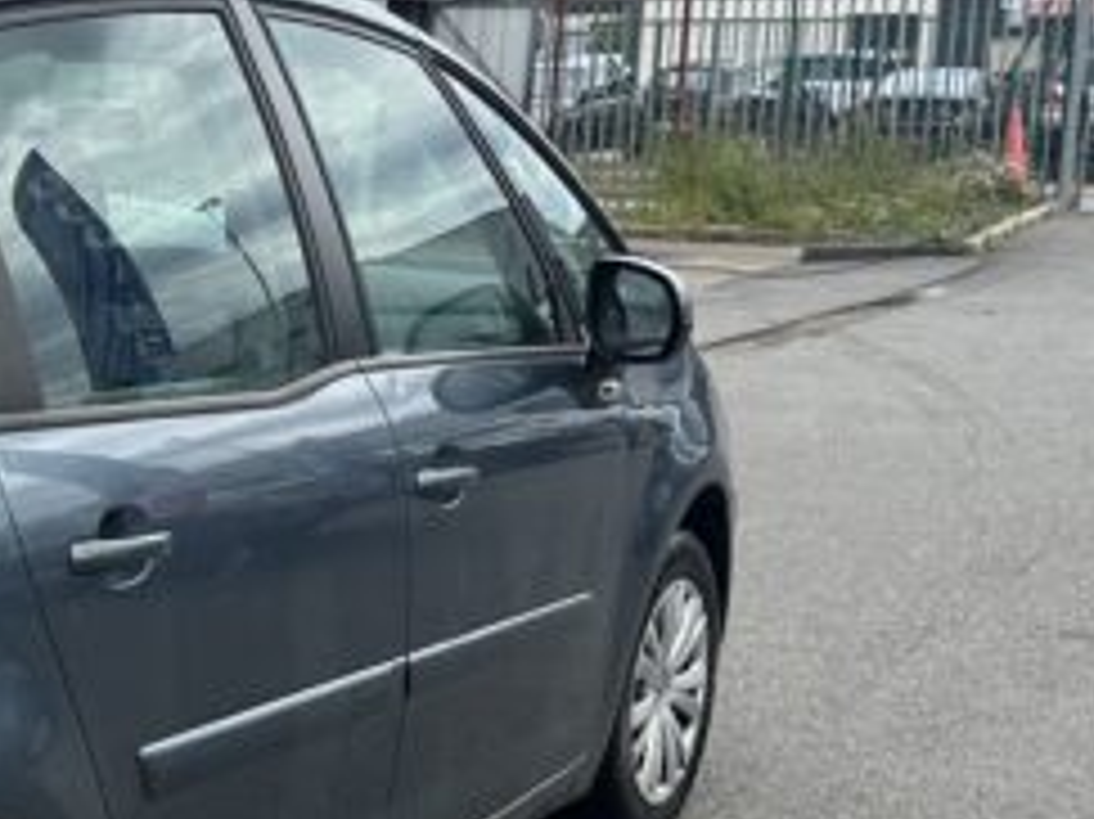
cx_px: -153
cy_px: 698
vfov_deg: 18.4
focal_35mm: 79
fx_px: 2495
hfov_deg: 23.0
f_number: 1.78
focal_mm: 6.86
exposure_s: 1/2809
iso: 80
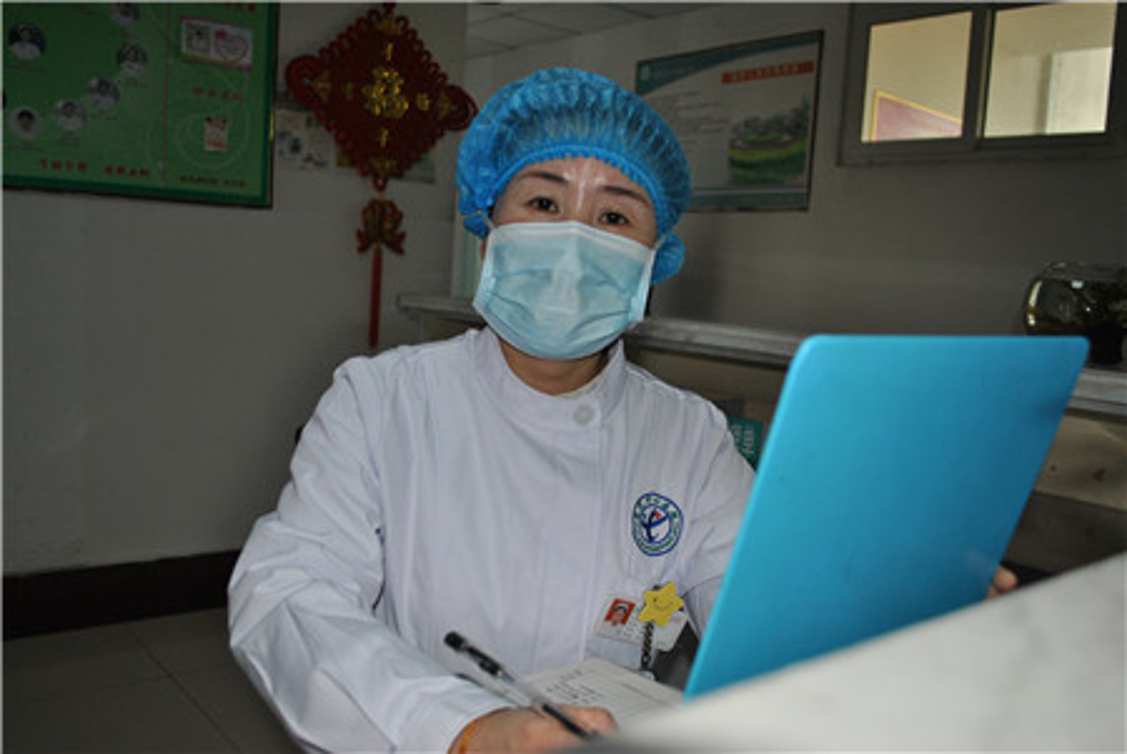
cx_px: 564
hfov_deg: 57.2
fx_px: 1034
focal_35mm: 33
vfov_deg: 40.1
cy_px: 377
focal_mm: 22
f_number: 3.8
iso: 200
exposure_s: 1/60
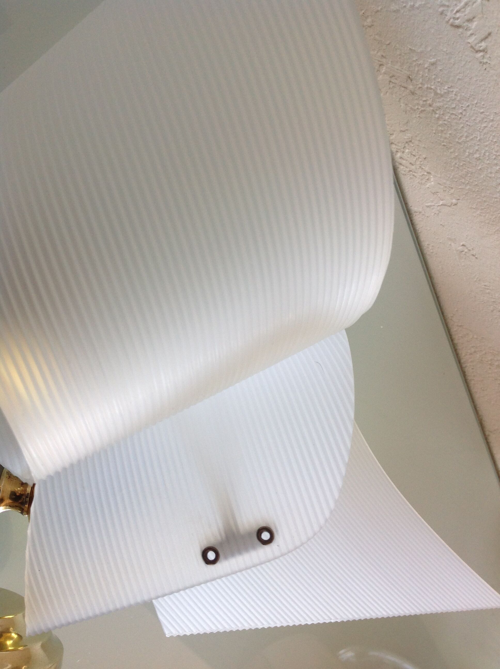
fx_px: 676
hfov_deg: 40.6
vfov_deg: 52.7
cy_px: 334
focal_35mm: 35
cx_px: 250
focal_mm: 4.28
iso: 64
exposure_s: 1/60
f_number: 2.4
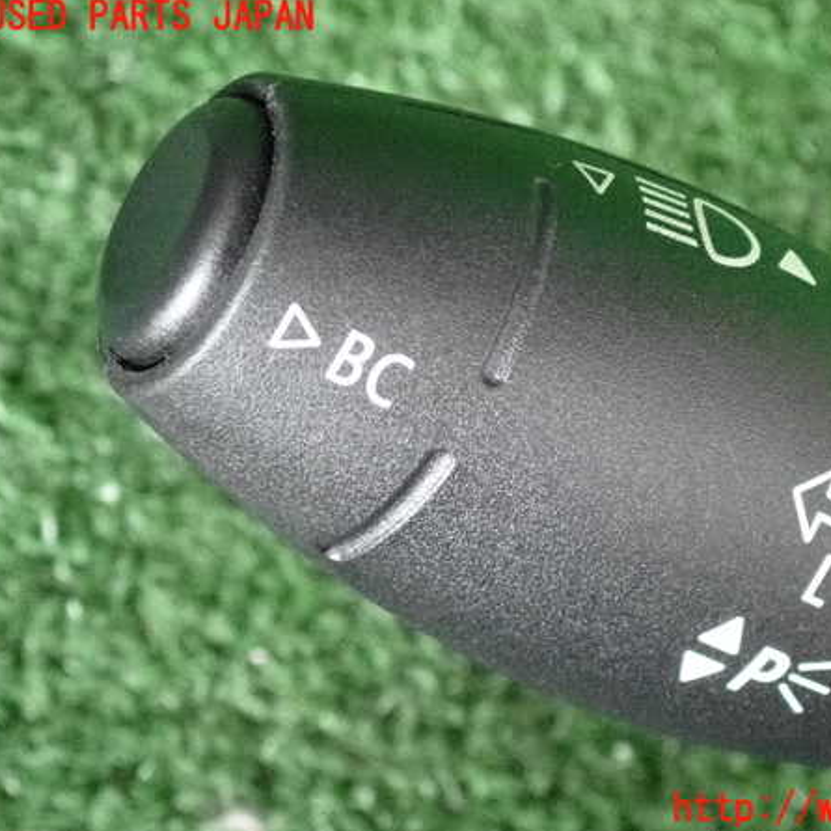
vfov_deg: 14.7
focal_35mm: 119
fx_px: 3232
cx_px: 535
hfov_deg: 14.6
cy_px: 414
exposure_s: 1/125
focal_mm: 18
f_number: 4.9
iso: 6400
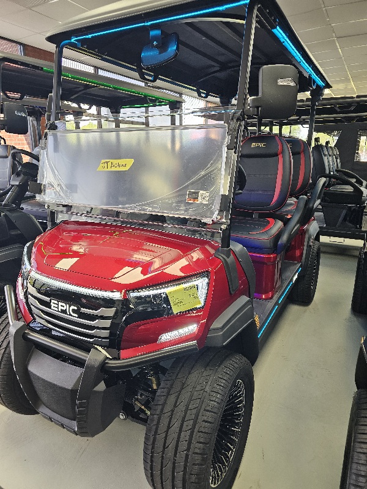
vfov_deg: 73.9
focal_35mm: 23
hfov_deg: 58.9
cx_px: 184
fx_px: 325
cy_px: 244
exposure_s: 1/120
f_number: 1.7
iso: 160
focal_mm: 6.3
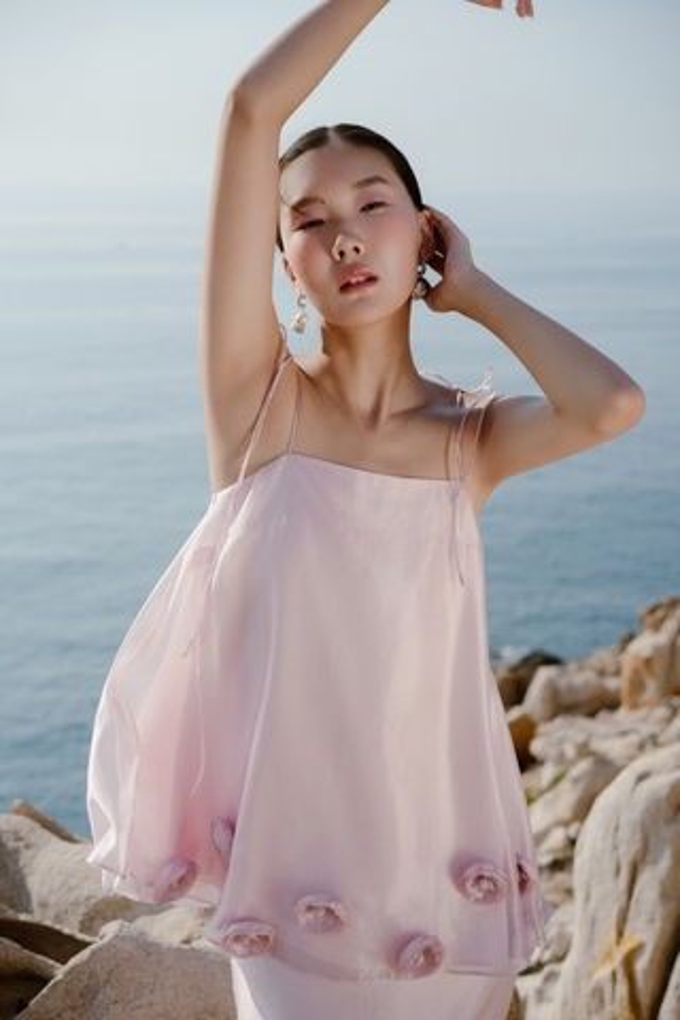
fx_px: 1558
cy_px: 510
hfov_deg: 24.6
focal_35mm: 55
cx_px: 340
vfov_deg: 36.2
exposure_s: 1/2000
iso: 640
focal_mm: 55
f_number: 5
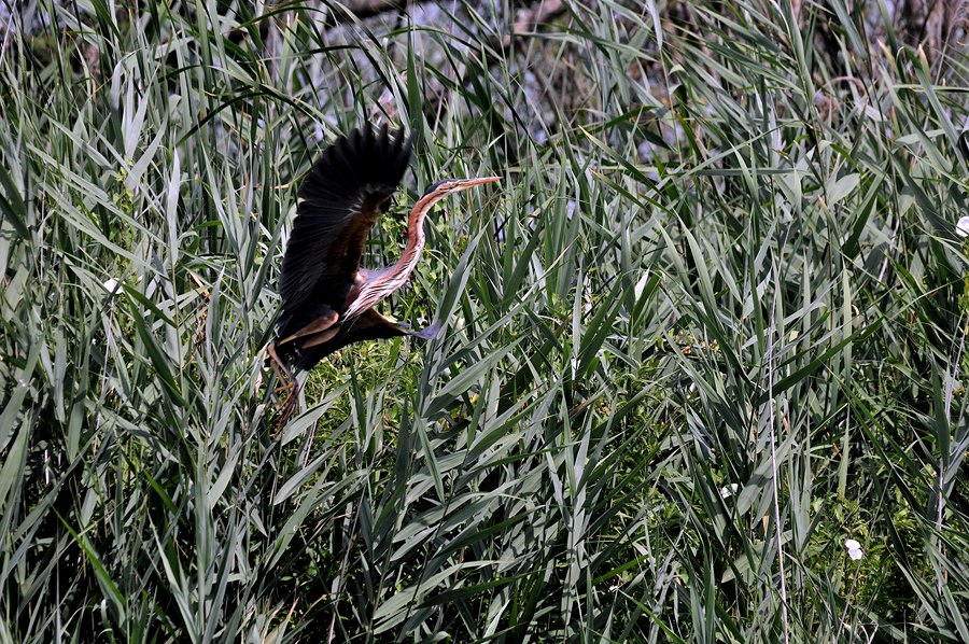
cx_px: 484
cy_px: 322
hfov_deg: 3.1
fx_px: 18149
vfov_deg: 2.0
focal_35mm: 675
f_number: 11
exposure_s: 1/1000
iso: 400
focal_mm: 450
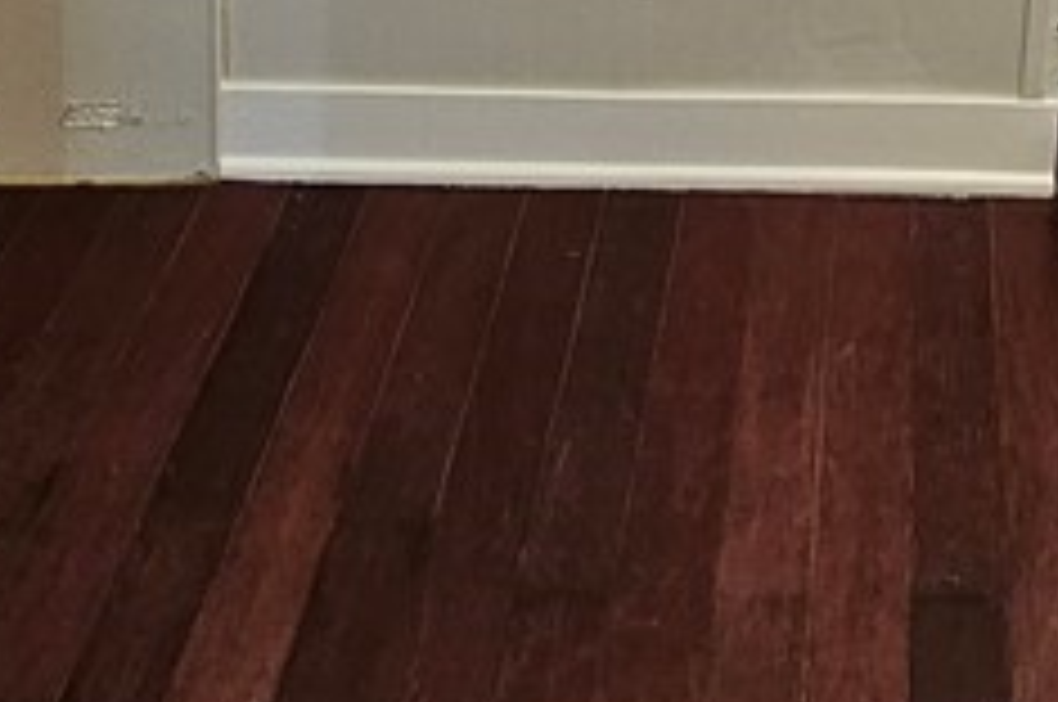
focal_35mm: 59
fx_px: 1732
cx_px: 1085
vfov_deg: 16.0
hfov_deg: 31.2
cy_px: -814
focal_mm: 2.2
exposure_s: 1/60
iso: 160
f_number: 2.2
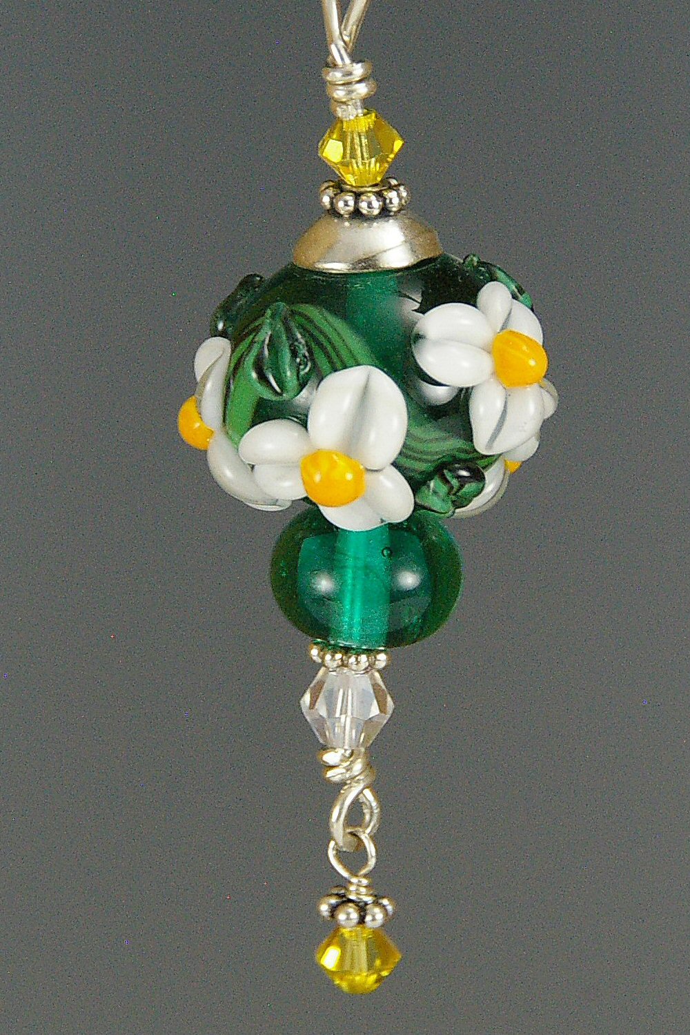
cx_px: 345
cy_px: 518
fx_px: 6382
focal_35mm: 222
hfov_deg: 6.2
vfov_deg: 9.3
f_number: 16
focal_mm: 148
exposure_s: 1/125
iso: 1600
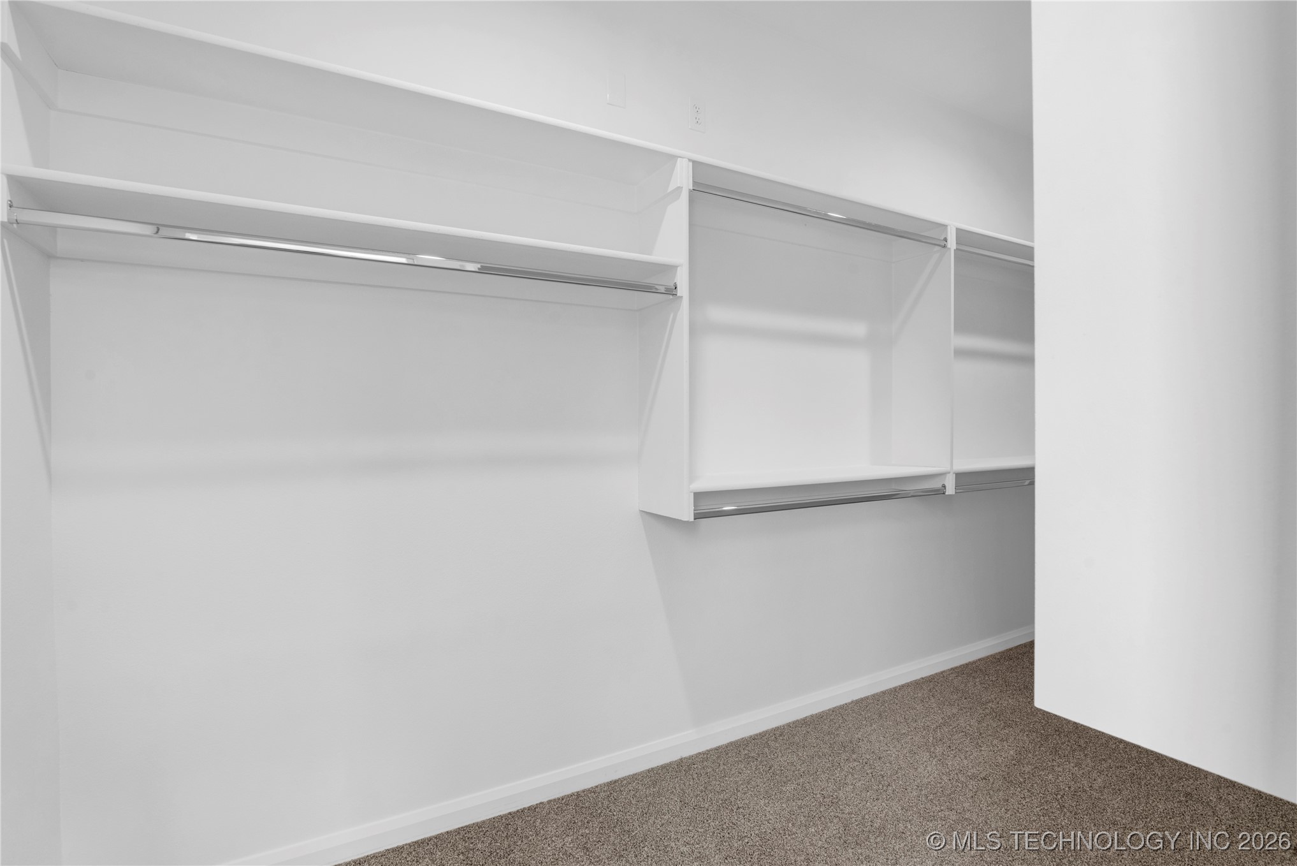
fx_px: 577
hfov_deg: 96.7
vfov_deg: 73.8
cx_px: 648
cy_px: 433
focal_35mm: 16
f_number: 9
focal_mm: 16
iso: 400
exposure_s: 1/15
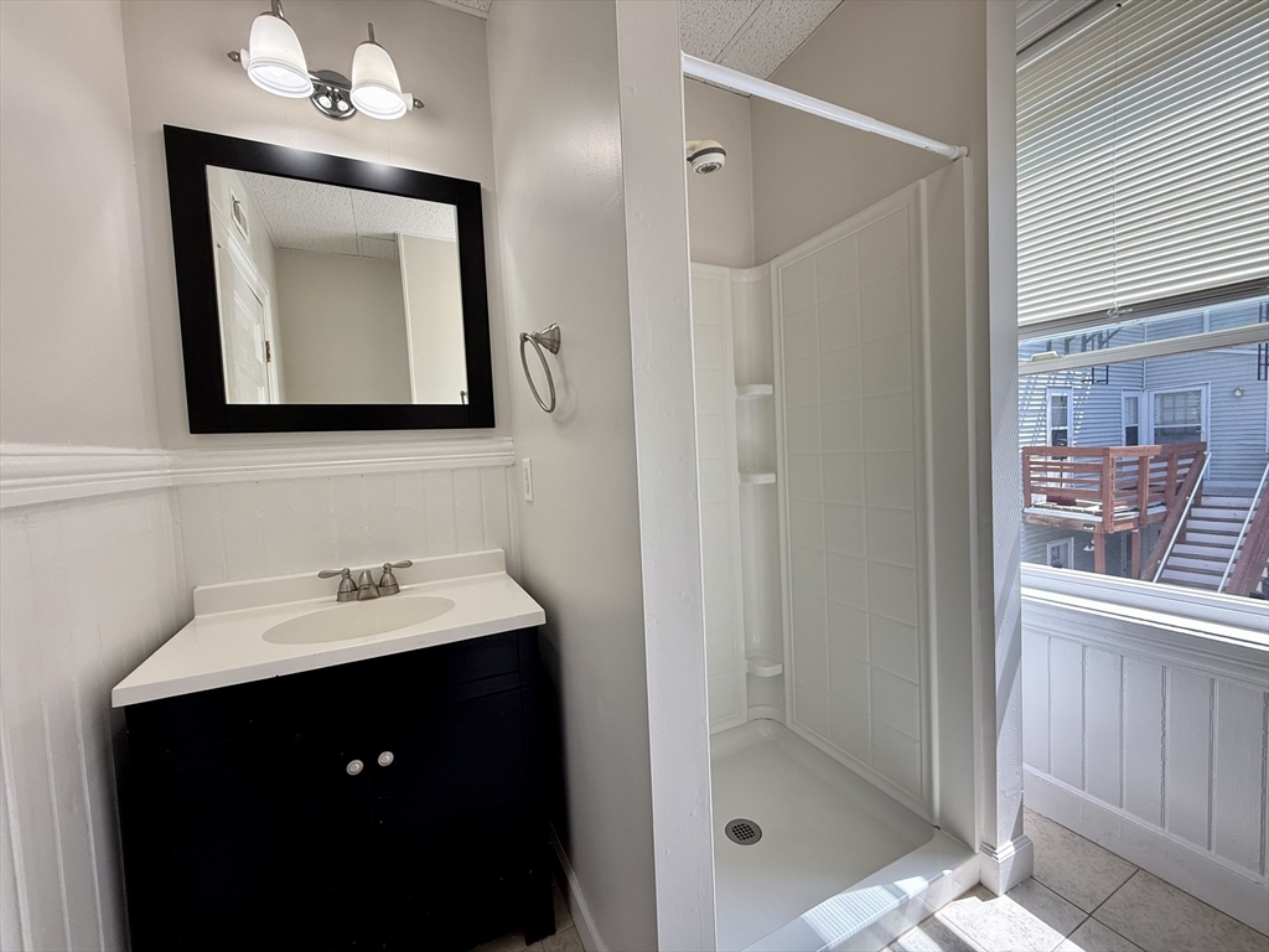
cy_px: 476
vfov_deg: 85.7
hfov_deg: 102.1
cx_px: 634
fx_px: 513
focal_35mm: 14
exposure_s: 1/120
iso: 100
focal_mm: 2.22
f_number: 2.2
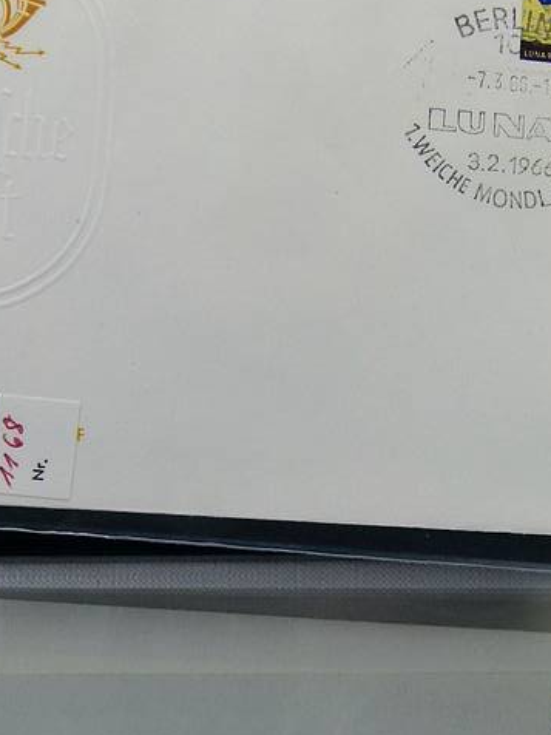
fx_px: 1825
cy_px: 545
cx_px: 375
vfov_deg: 22.6
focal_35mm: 86
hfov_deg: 17.1
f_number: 4
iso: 100
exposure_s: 1/100
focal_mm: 7.3
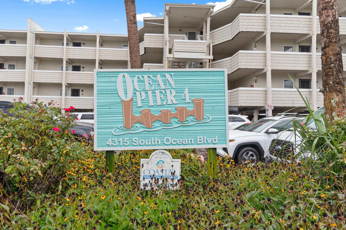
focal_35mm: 26
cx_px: 168
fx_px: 250
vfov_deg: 49.5
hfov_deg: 69.4
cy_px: 117
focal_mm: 17
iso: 100
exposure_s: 1/40
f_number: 5.3
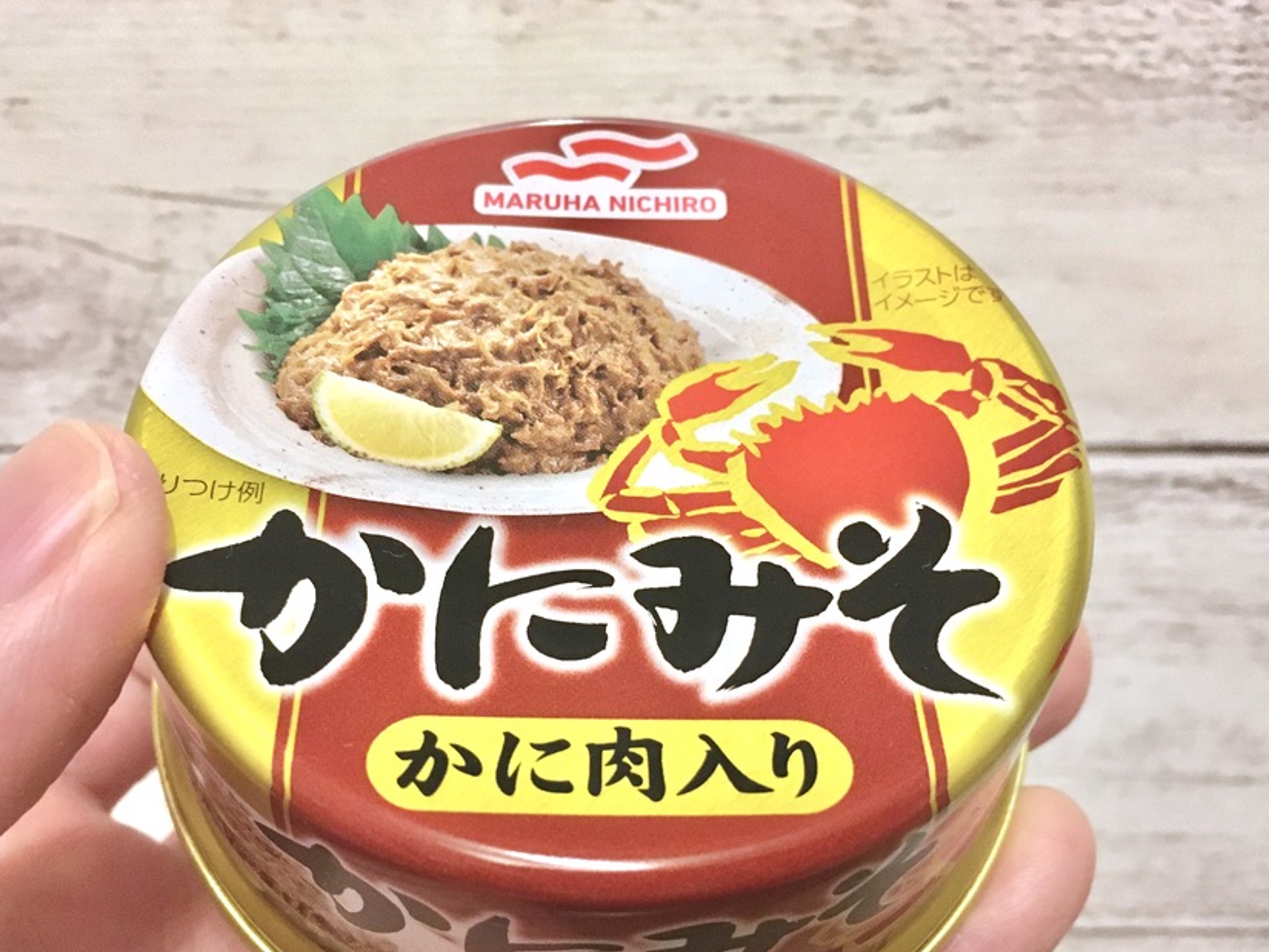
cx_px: 577
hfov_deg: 51.3
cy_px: 578
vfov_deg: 39.5
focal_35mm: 36
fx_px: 1320
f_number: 2.2
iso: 320
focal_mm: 4.15
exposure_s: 1/15
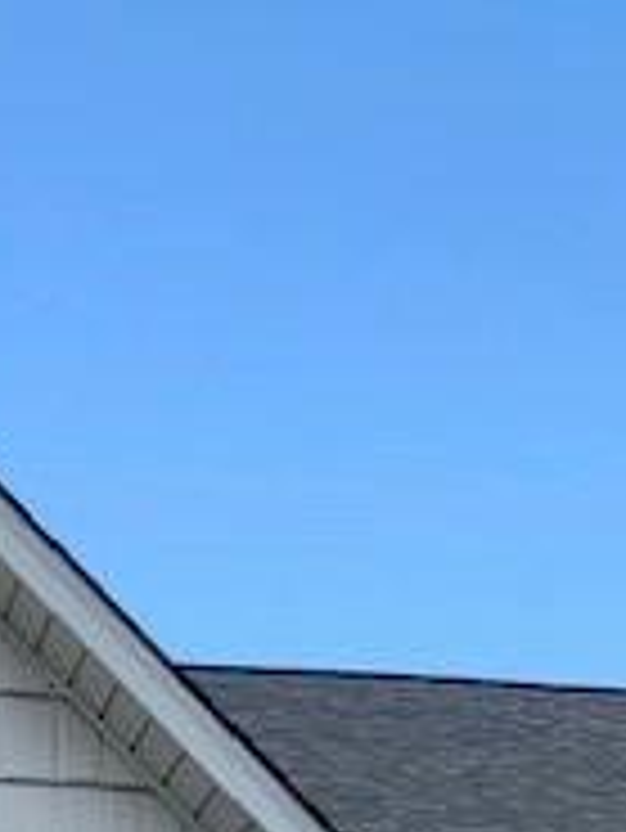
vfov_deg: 19.6
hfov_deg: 15.8
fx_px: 2168
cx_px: -131
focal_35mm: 90
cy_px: 1147
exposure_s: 1/459
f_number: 1.8
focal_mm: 4.25
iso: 25
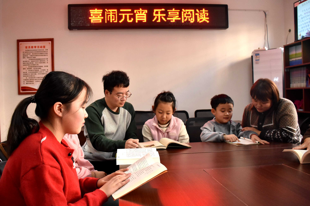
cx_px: 155
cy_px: 103
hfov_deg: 67.4
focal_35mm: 27
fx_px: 232
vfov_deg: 47.9
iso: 1600
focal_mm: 18
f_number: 4
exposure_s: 1/100
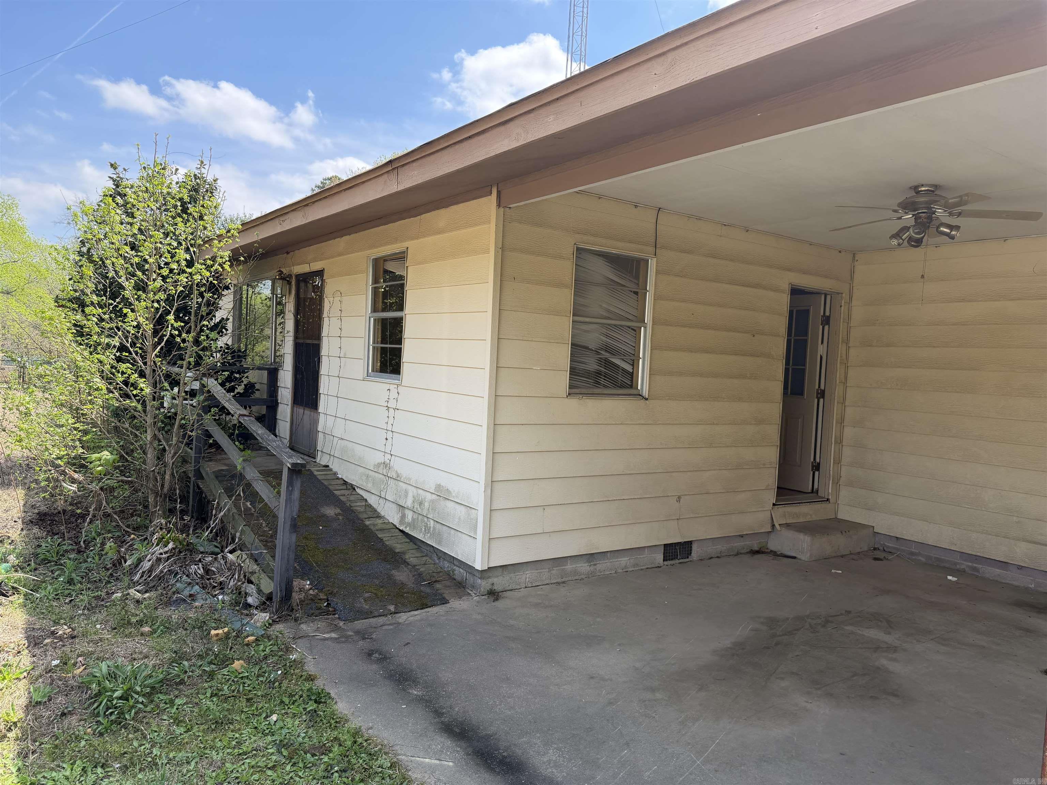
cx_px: 524
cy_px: 392
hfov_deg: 71.6
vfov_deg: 56.8
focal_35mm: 24
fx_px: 726
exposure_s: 1/1553
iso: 100
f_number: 1.78
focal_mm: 6.76
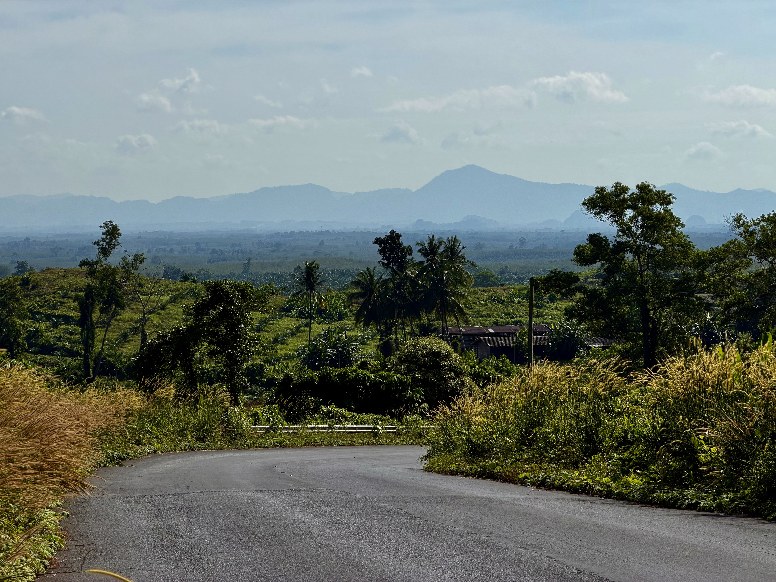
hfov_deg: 19.6
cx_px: 388
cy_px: 291
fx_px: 2242
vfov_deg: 14.8
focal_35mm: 100
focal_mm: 16.89
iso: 20
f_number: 2.8
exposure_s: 1/1211
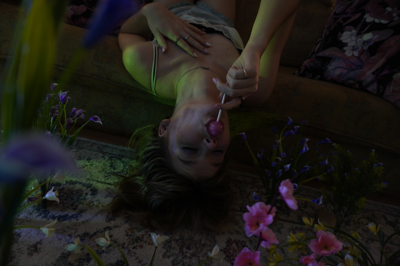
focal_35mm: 24
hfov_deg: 73.8
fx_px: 266
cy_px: 133
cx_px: 200
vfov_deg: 53.0
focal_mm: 16
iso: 250
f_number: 3.5
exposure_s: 1/30
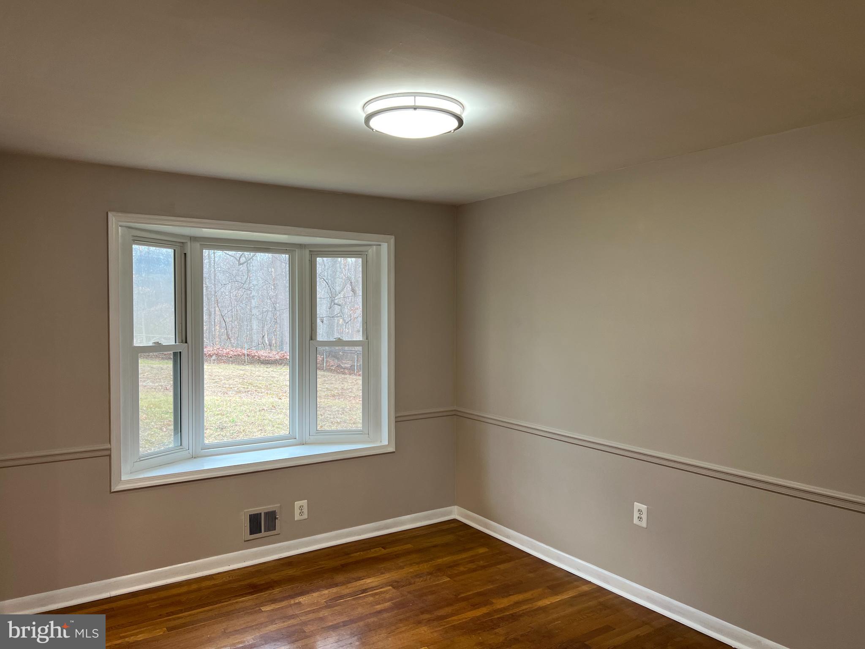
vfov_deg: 53.1
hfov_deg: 67.3
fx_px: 650
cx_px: 432
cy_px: 324
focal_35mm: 26
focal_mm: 5.7
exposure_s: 1/60
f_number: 1.5
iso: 80
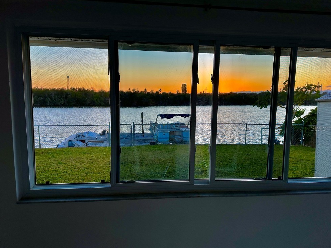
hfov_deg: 69.4
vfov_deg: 54.9
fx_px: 239
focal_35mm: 25
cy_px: 128
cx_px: 170
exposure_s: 1/564
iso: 80
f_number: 1.78
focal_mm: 6.86
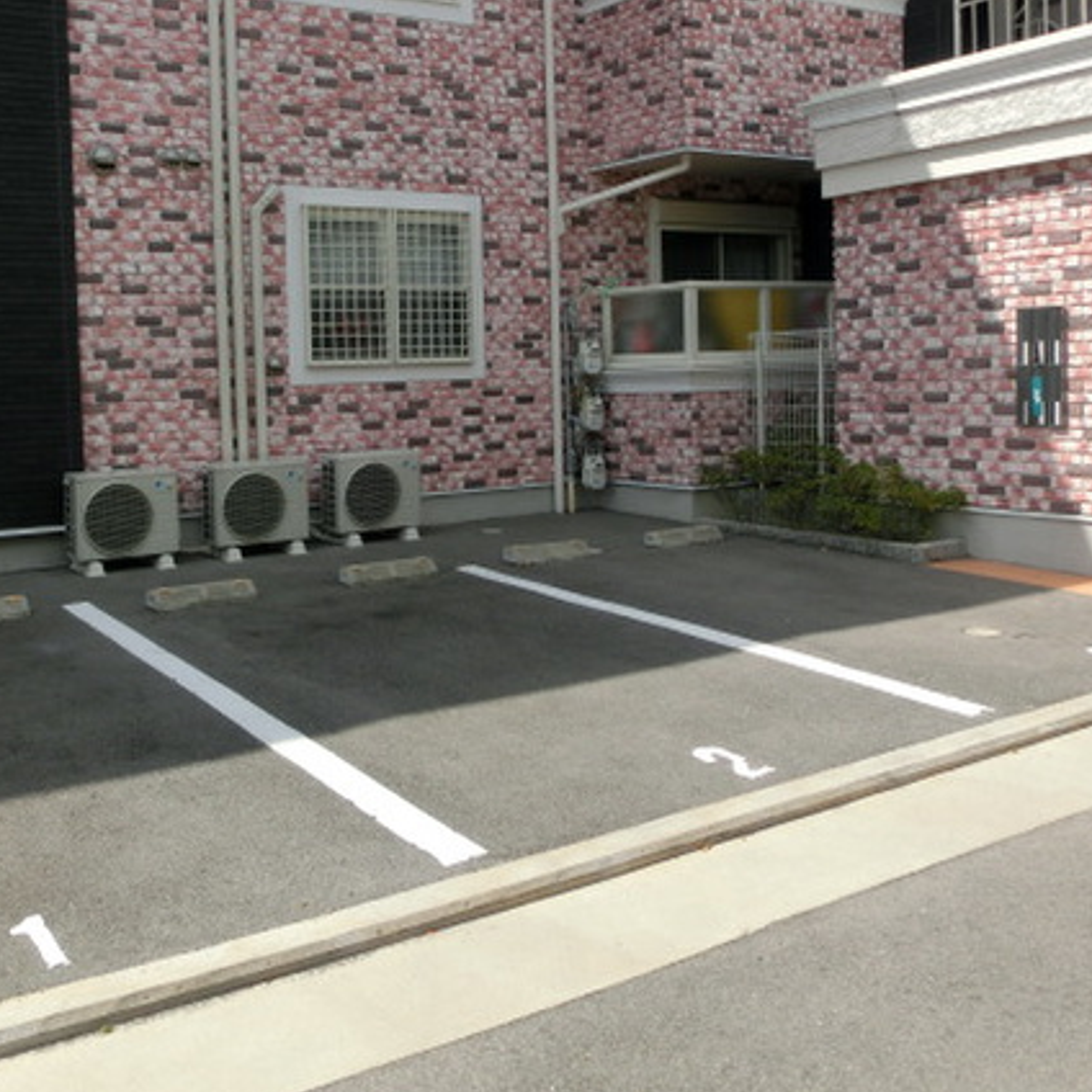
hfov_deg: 46.5
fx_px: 1249
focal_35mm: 35
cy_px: 447
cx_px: 371
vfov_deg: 47.0
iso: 80
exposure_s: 1/160
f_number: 7.9
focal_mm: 4.24
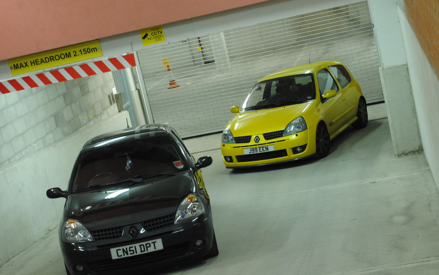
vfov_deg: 18.1
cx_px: 206
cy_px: 170
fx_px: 861
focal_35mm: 72
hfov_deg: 28.6
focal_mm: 38
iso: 800
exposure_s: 1/15
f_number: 6.3
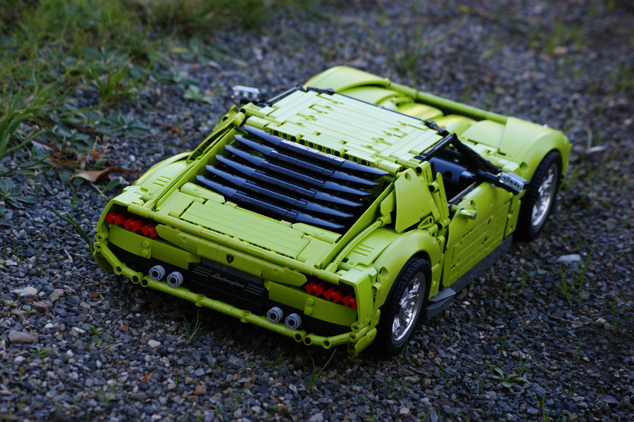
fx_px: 2376
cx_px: 317
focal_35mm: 135
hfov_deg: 15.2
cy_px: 211
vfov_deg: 10.1
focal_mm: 90
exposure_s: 1/200
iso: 400
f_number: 5.6
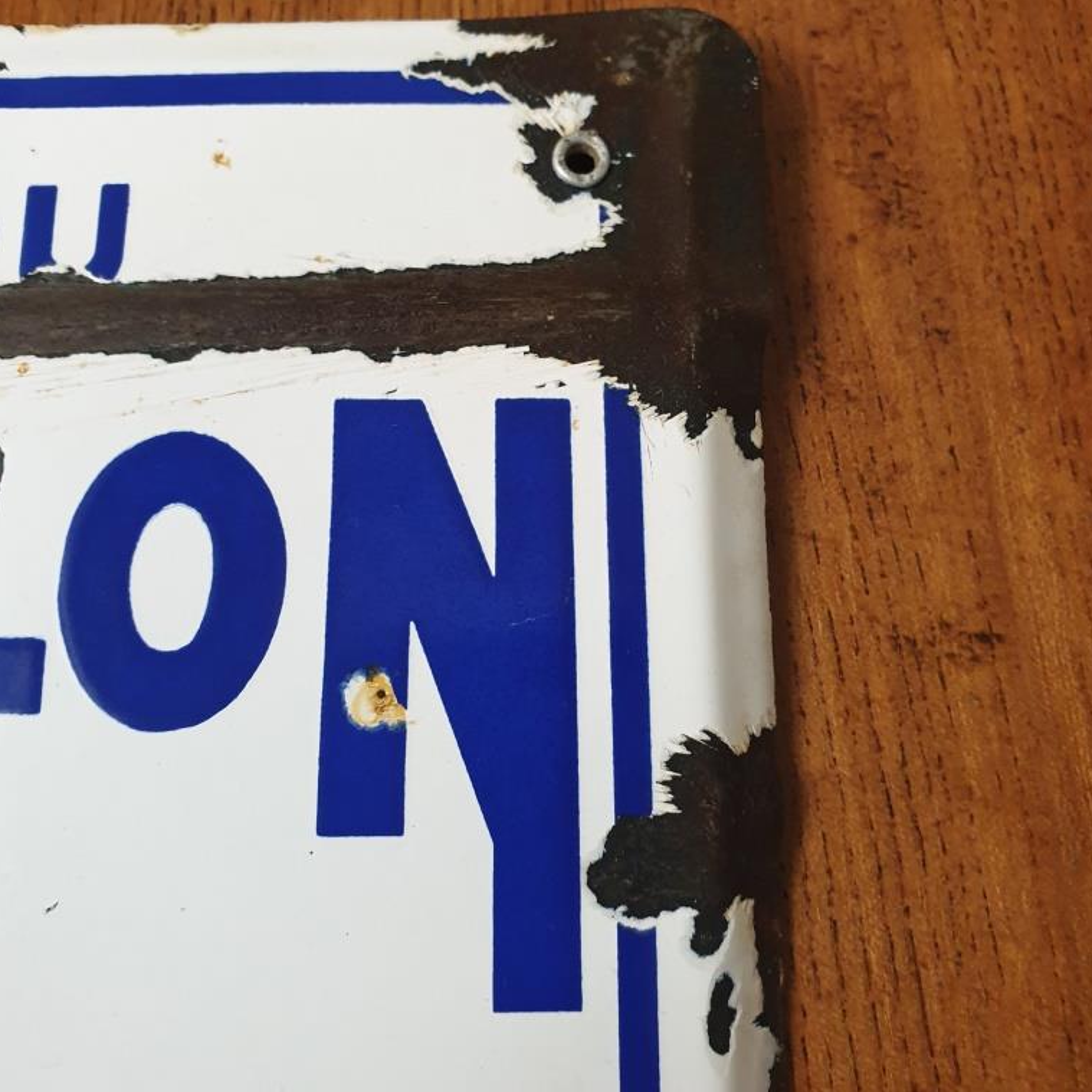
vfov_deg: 52.5
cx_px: 547
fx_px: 1106
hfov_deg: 52.5
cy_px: 505
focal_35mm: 31
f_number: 2.4
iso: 500
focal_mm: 4.3
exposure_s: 1/50
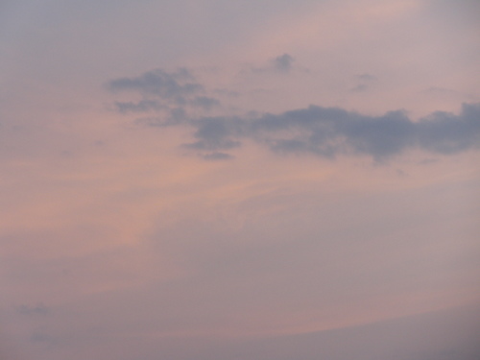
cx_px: 240
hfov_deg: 12.4
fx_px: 2205
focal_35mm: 159
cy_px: 180
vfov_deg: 9.3
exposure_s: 1/50
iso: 100
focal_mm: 28.1
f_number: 5.1
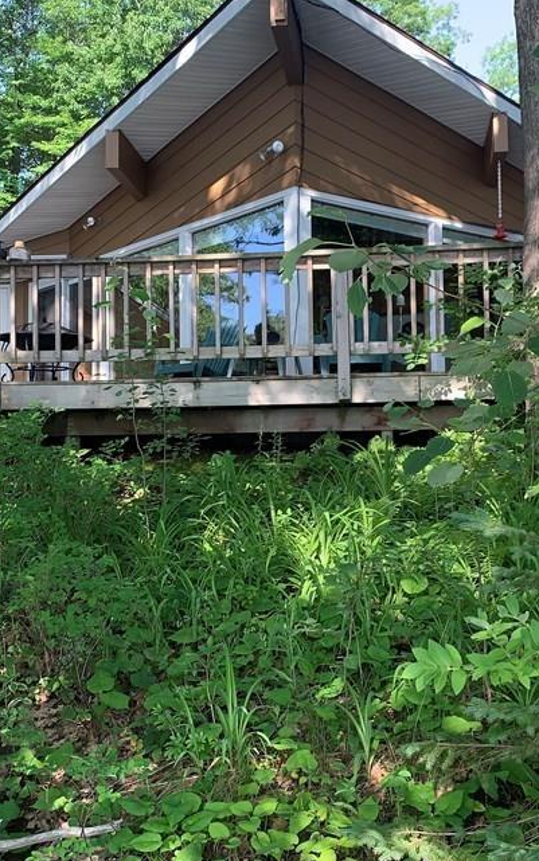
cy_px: 406
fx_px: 1033
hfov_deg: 29.2
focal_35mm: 44
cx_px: 288
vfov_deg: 45.2
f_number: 1.8
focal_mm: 4.25
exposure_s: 1/141
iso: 25
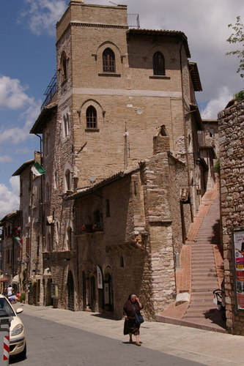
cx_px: 122
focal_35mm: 46
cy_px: 183
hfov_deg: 28.9
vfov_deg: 42.3
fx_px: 473
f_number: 8
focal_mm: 31
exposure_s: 1/500
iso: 200
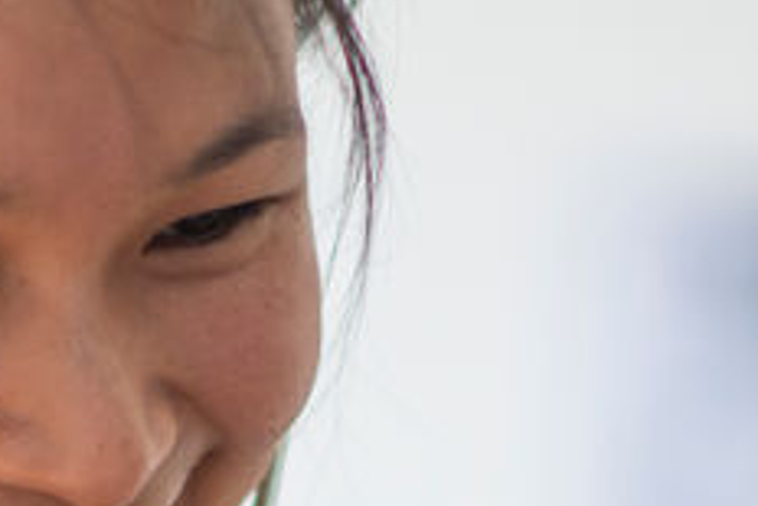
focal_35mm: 468
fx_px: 9860
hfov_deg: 4.4
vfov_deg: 2.9
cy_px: 924
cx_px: 160
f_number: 1.4
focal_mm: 85
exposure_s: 1/1000
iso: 250
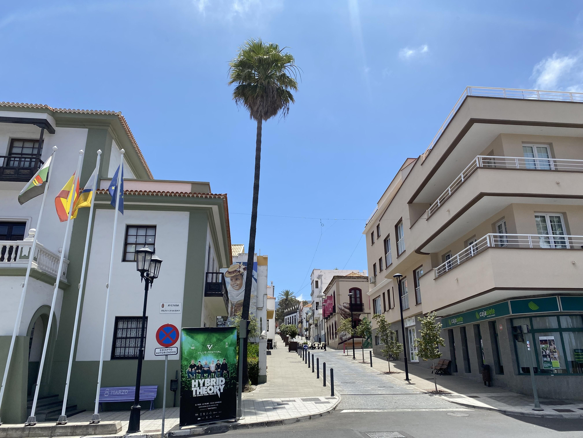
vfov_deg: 53.1
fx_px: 438
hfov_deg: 67.3
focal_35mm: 26
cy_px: 219
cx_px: 292
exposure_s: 1/2890
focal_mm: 4.25
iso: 32
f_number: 1.8
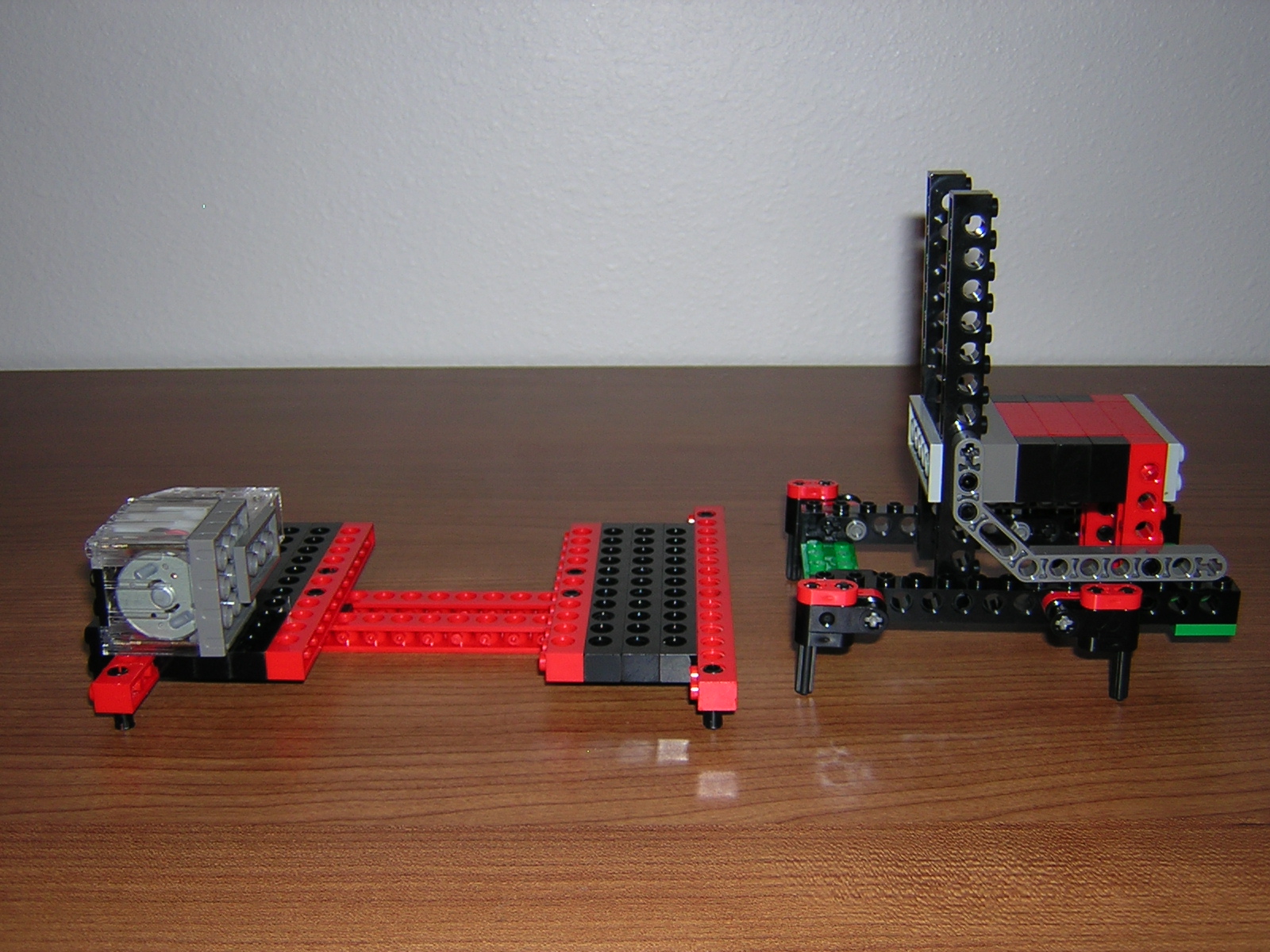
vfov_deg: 36.0
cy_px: 476
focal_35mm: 40
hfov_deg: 46.8
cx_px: 635
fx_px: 1468
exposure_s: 1/60.1
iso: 100
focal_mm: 5.2
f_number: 2.7
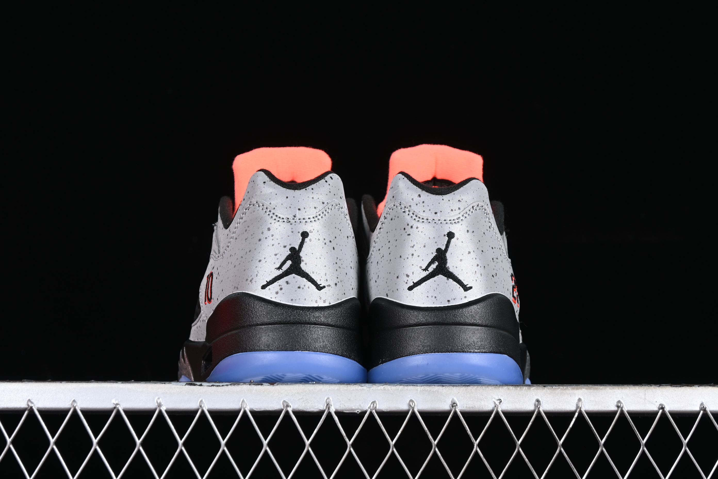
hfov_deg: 27.0
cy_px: 240
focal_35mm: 75
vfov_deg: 18.2
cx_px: 359
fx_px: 1496
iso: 160
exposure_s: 1/60
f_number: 6.3
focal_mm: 50
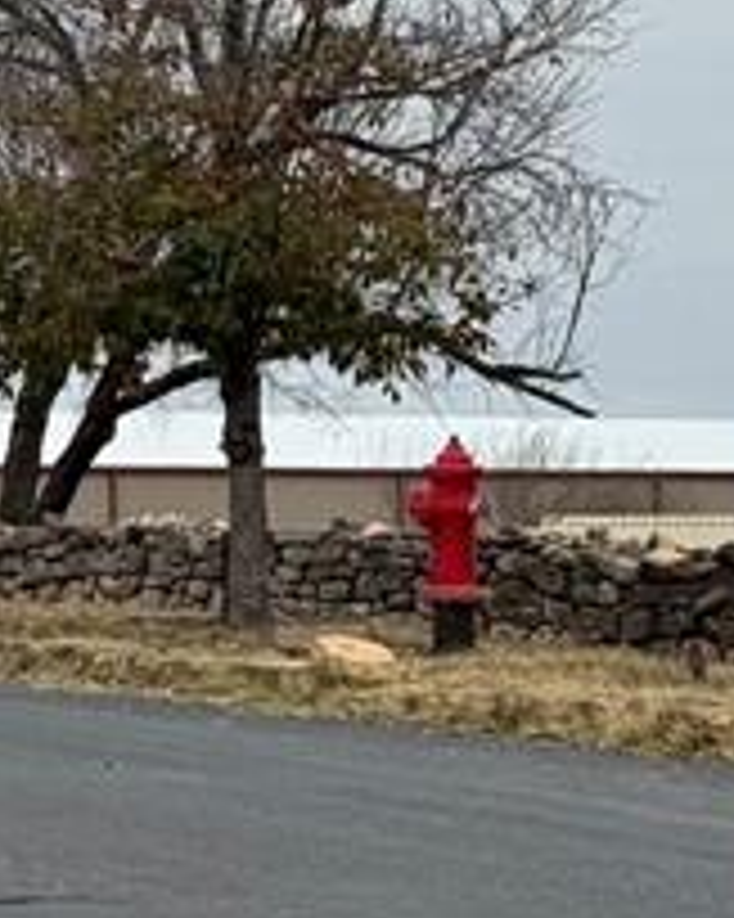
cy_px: 108
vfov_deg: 8.2
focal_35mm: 235
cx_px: -513
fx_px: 6386
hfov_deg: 6.5
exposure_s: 1/3704
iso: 64
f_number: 1.78
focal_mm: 6.76
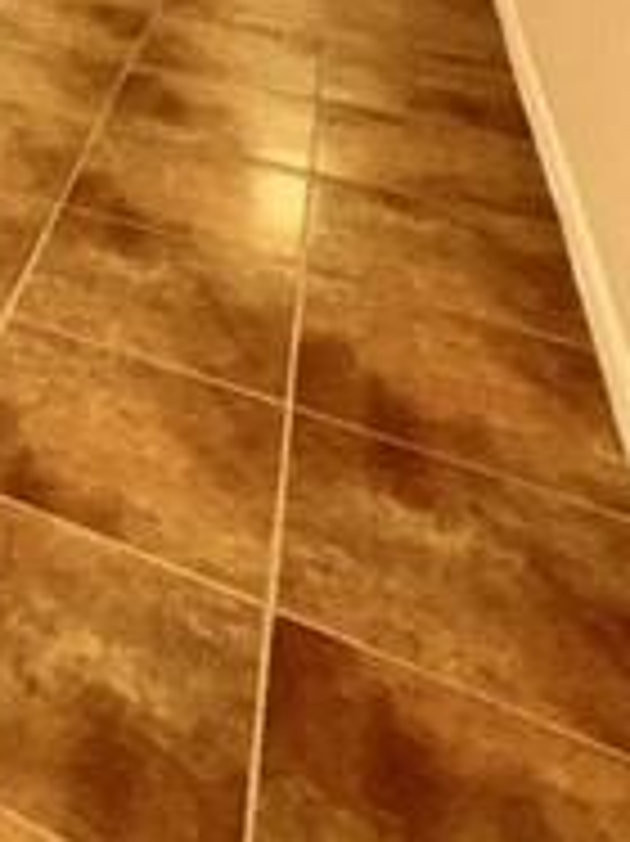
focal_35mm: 48
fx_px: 1166
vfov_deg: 29.8
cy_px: -306
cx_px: -414
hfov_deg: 22.3
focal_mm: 2.22
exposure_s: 1/120
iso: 125
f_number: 2.2
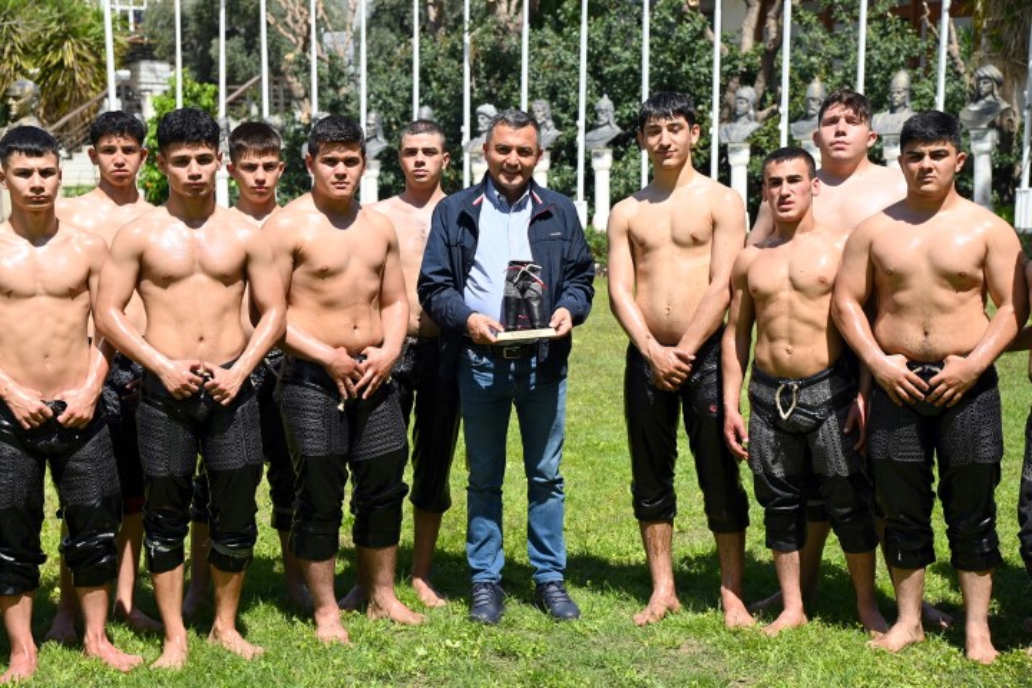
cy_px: 344
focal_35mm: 70
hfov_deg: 28.8
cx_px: 516
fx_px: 2007
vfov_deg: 19.5
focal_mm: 70
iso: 100
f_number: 6.3
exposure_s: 1/320
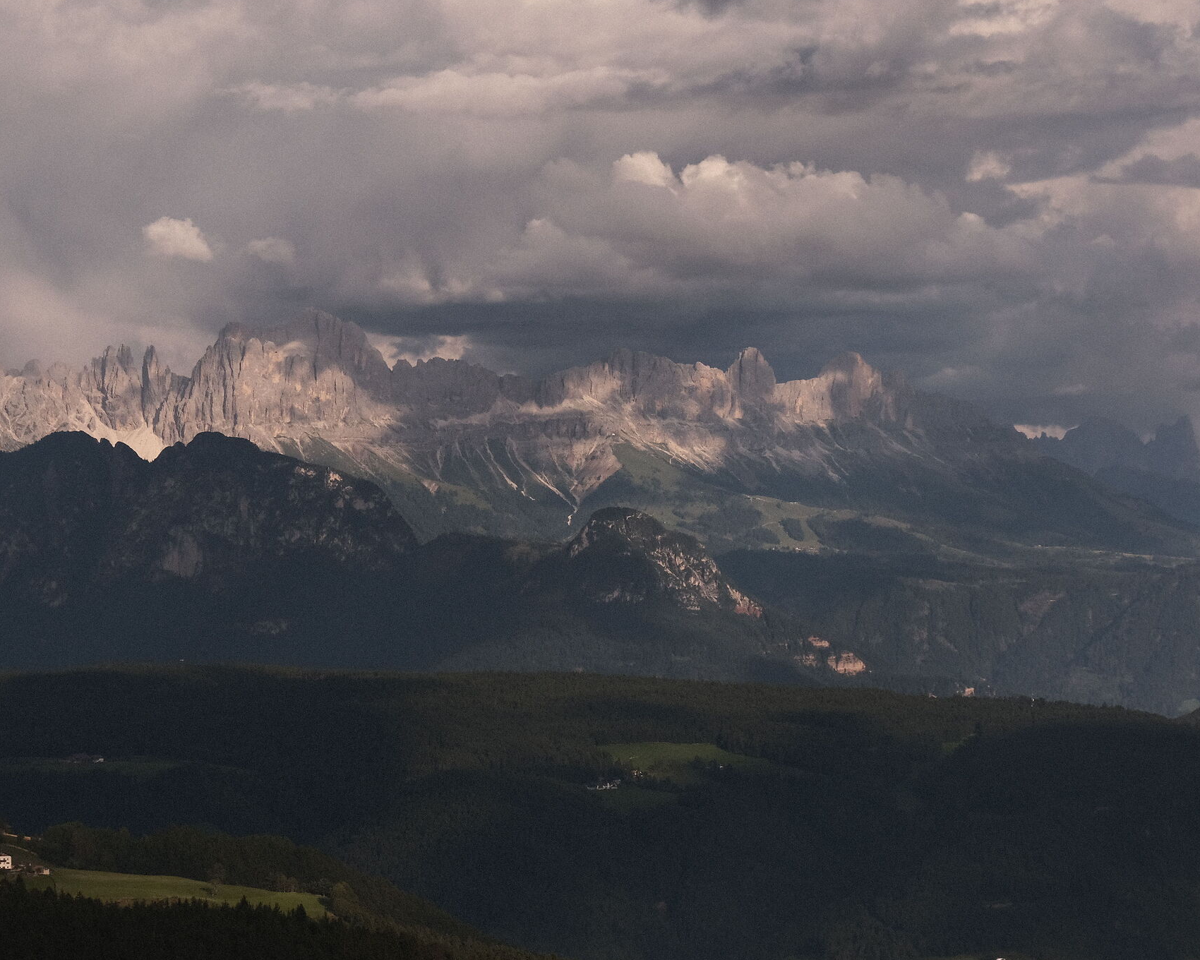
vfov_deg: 9.7
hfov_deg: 12.1
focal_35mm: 159
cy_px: 453
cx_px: 371
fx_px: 5647
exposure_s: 1/1000
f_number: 11
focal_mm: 80
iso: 640
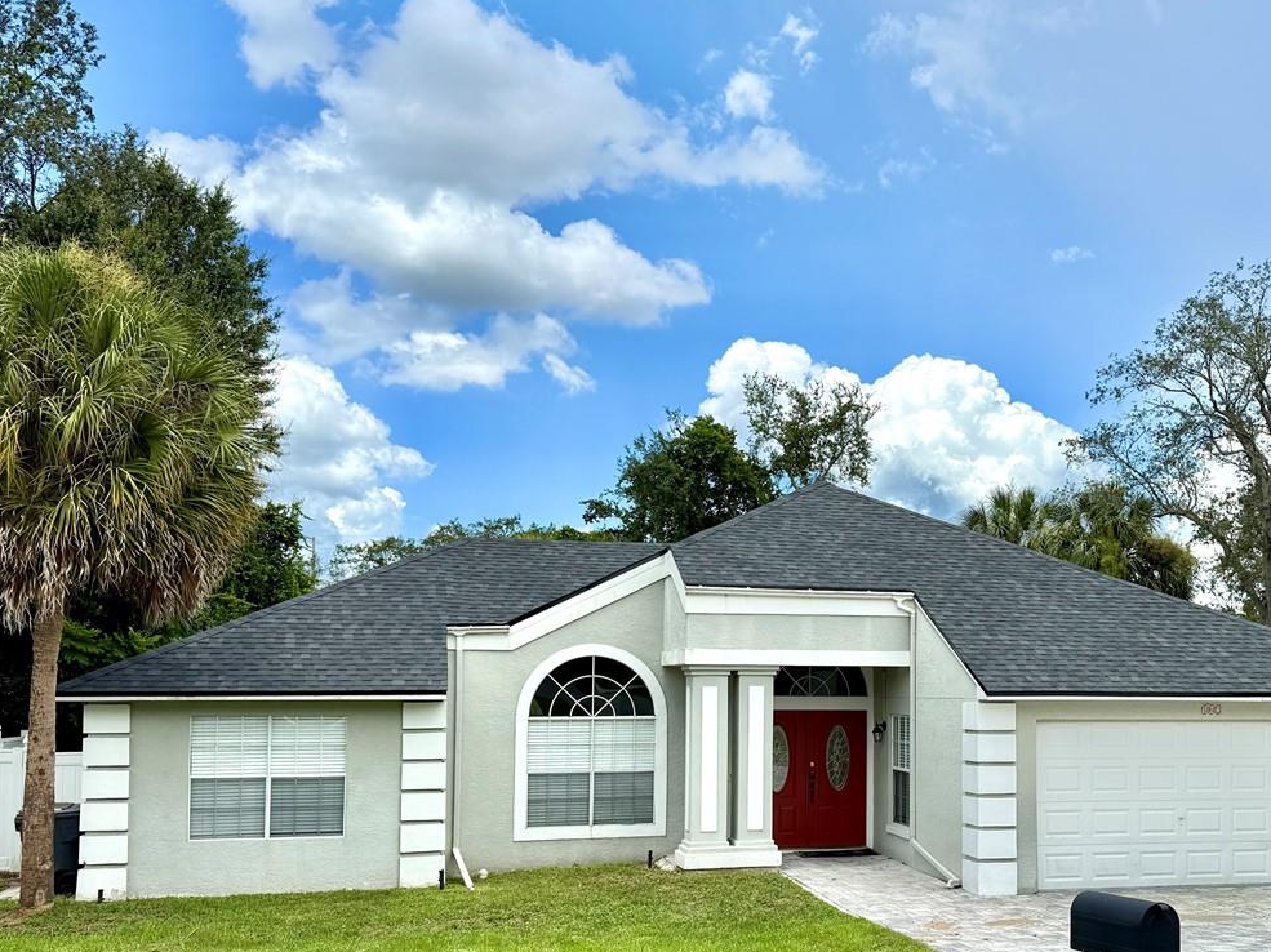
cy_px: 619
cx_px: 861
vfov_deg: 36.5
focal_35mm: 39
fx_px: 1431
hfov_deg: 47.0
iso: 80
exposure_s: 1/4975
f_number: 1.78
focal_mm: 6.76
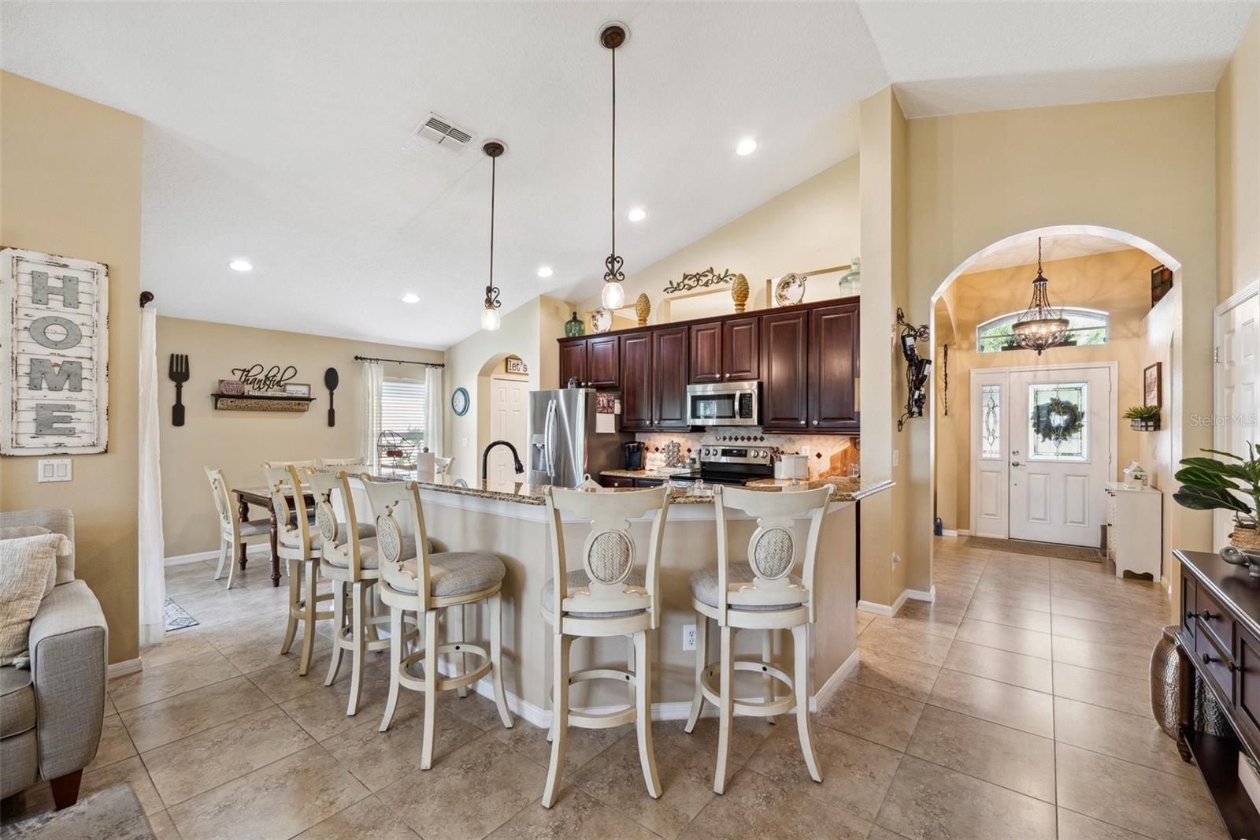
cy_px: 420
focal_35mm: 14
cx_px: 630
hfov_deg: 104.3
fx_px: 490
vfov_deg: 81.2
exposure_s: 1/8
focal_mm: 14
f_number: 8
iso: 400
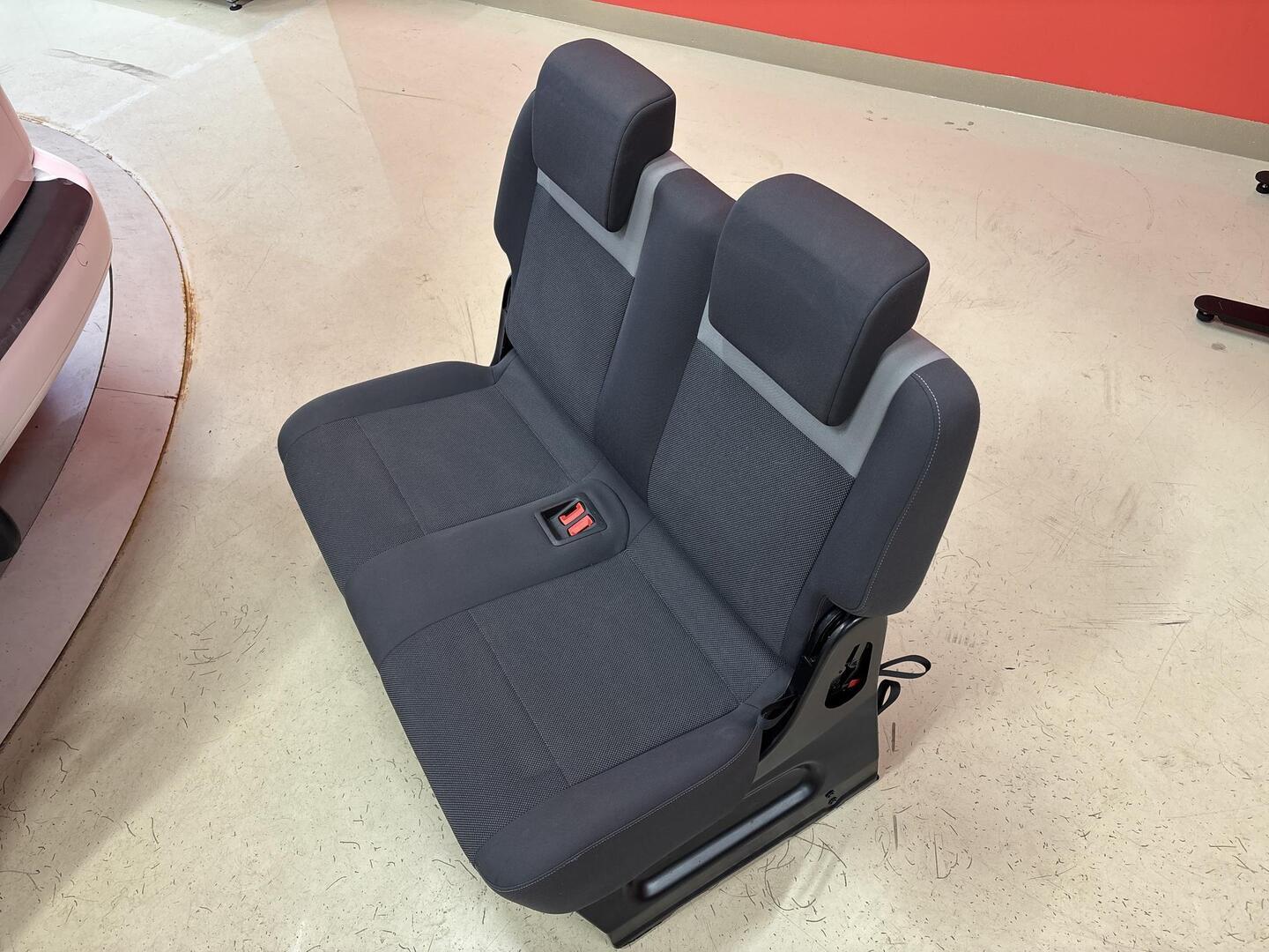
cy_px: 476
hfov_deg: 67.3
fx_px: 953
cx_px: 634
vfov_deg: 53.1
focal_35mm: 26
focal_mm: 5.96
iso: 125
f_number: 1.6
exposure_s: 1/50
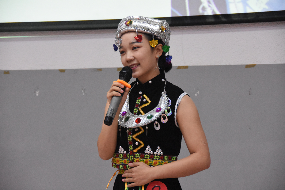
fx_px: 1128
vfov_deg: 9.6
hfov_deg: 14.4
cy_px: 95
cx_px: 142
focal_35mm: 142
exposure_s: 1/160
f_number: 5.3
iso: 7200
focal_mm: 95
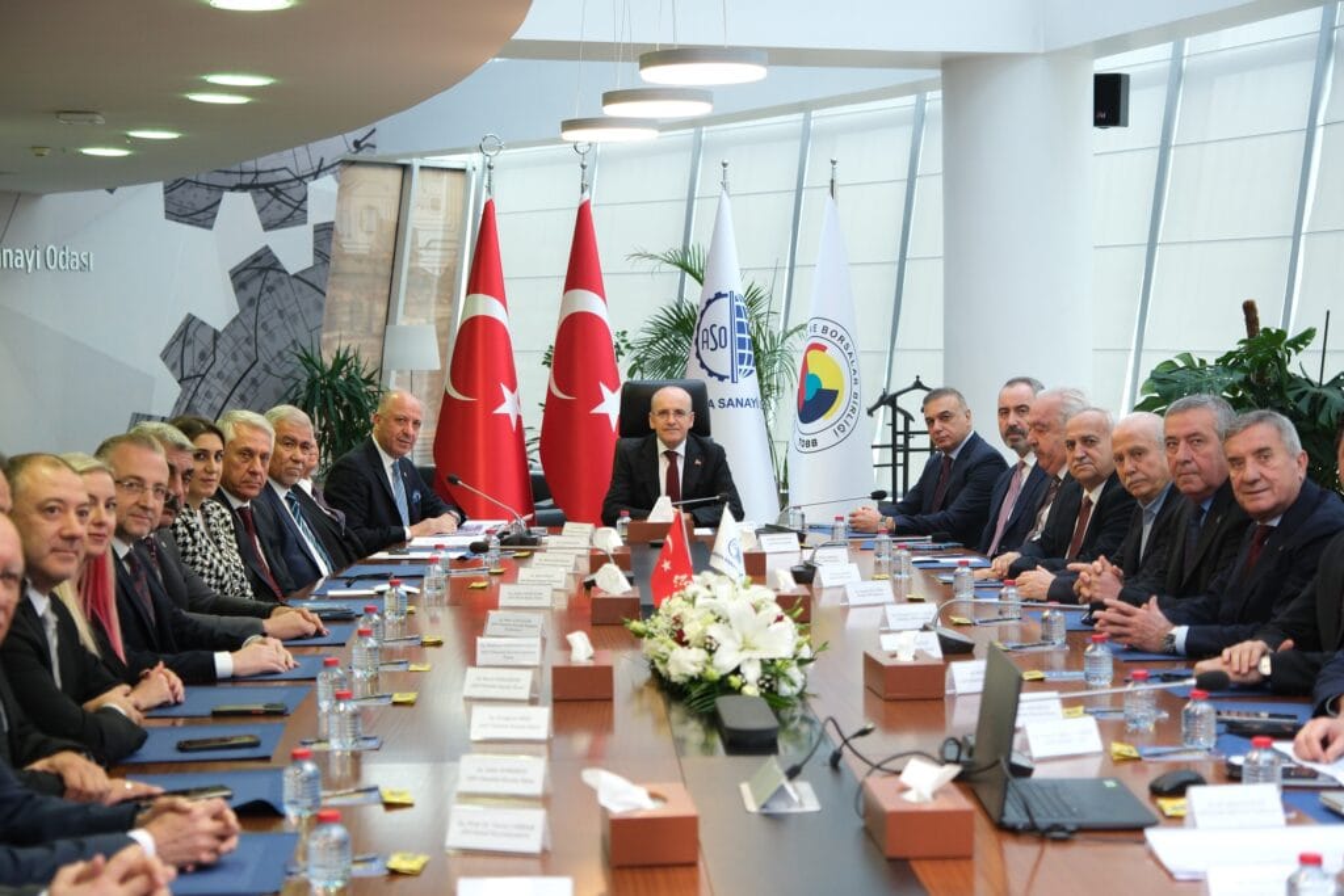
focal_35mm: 62
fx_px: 2315
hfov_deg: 32.4
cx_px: 672
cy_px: 448
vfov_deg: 21.9
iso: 1000
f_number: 2.8
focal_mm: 41.4
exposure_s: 1/160
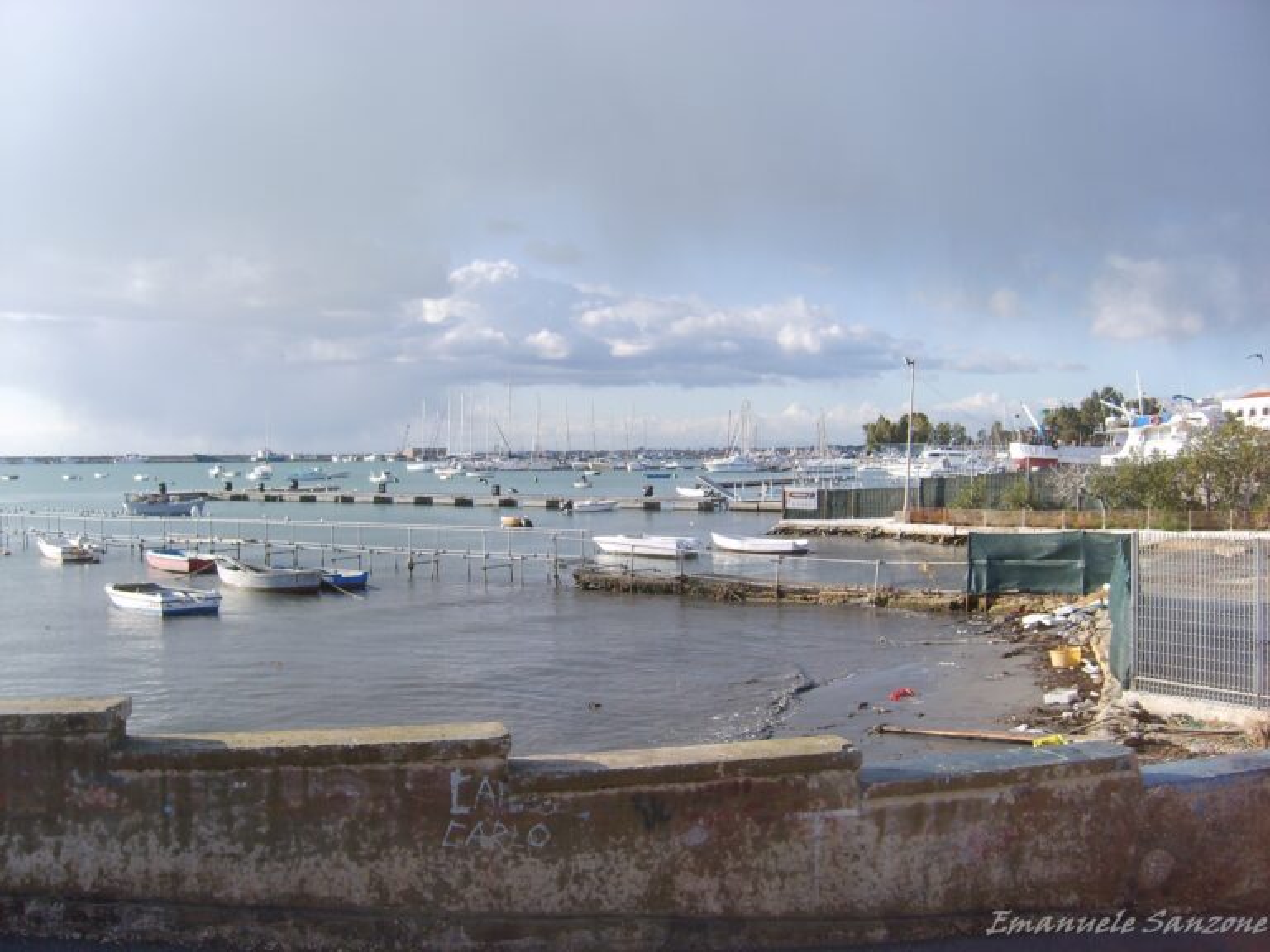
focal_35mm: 35
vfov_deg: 40.7
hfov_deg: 52.6
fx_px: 1284
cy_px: 476
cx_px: 635
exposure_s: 1/750
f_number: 2.8
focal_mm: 5.8
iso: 50
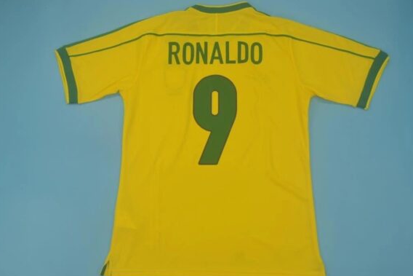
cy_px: 145
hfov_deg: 50.7
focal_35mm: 38
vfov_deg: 35.1
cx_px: 209
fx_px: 436
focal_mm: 24
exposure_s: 1/160
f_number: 4
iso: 200
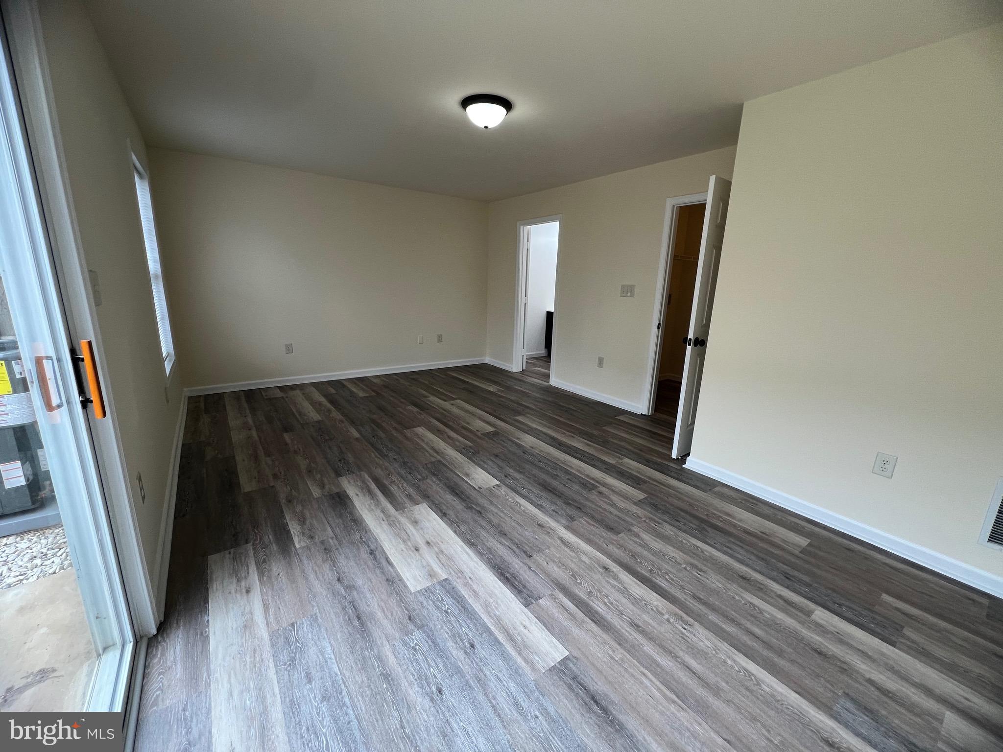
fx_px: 377
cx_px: 502
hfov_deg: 106.2
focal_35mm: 13
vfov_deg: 89.9
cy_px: 376
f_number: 1.8
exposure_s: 1/99
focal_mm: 1.57
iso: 64
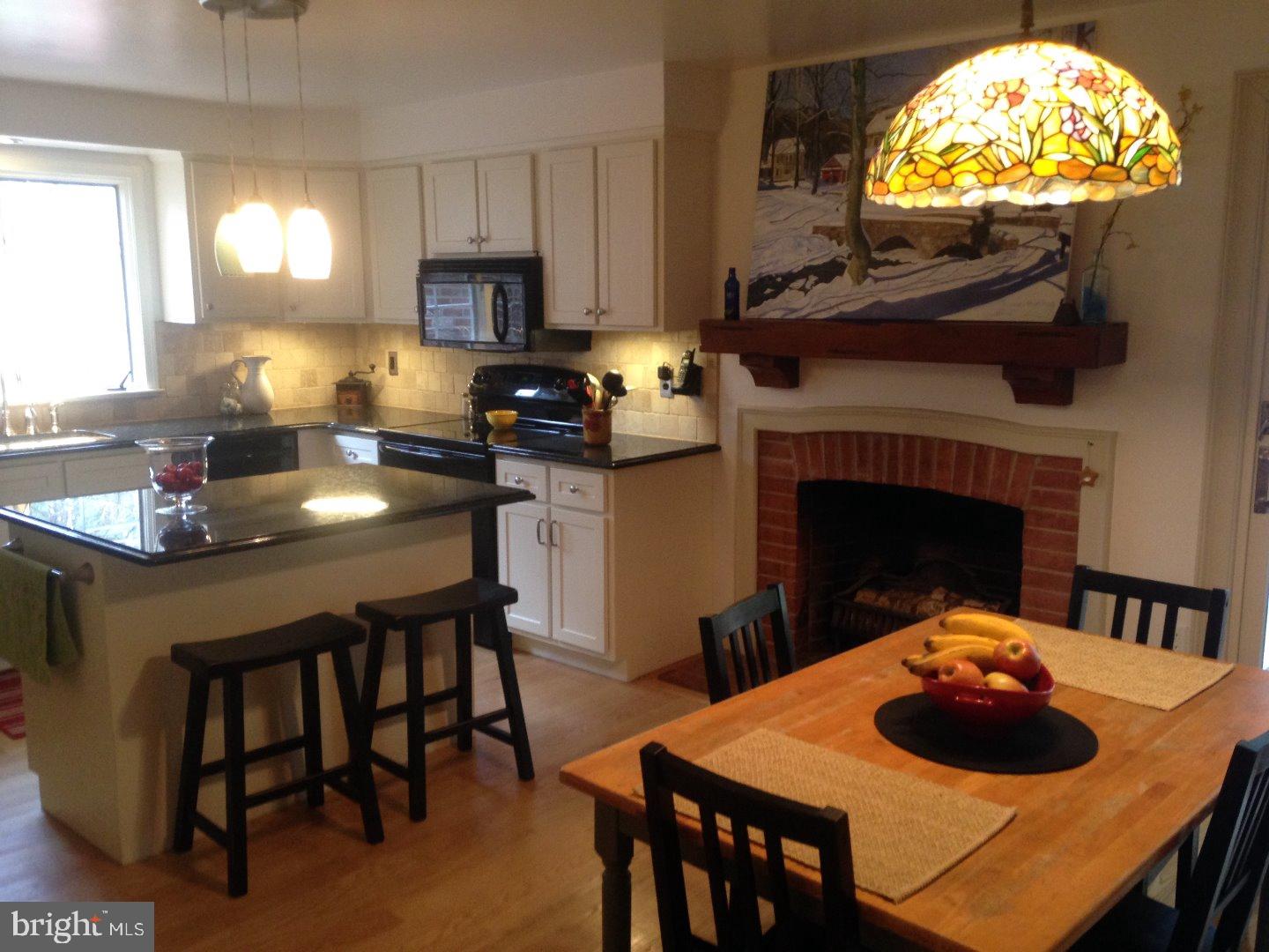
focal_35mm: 33
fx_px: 1210
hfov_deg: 55.4
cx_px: 634
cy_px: 476
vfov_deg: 42.9
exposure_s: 1/20
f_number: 2.4
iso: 160
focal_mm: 4.12
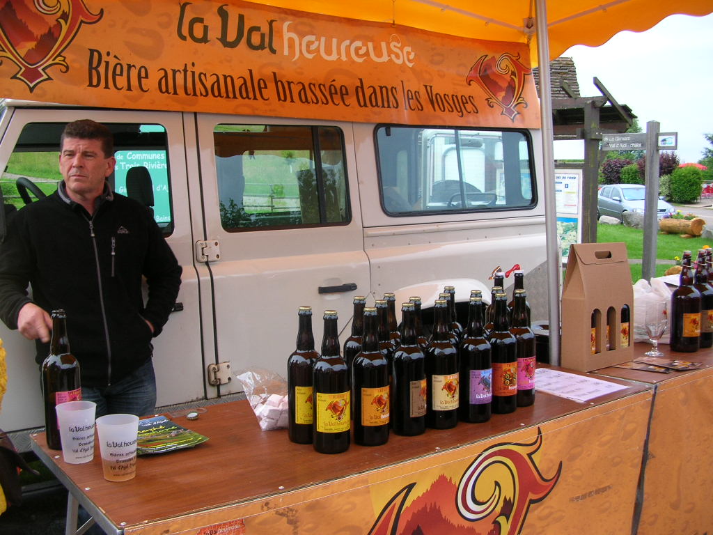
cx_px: 356
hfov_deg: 52.6
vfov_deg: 40.7
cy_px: 268
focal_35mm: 35
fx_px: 721
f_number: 2.8
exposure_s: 1/51.4
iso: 50
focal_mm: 5.8
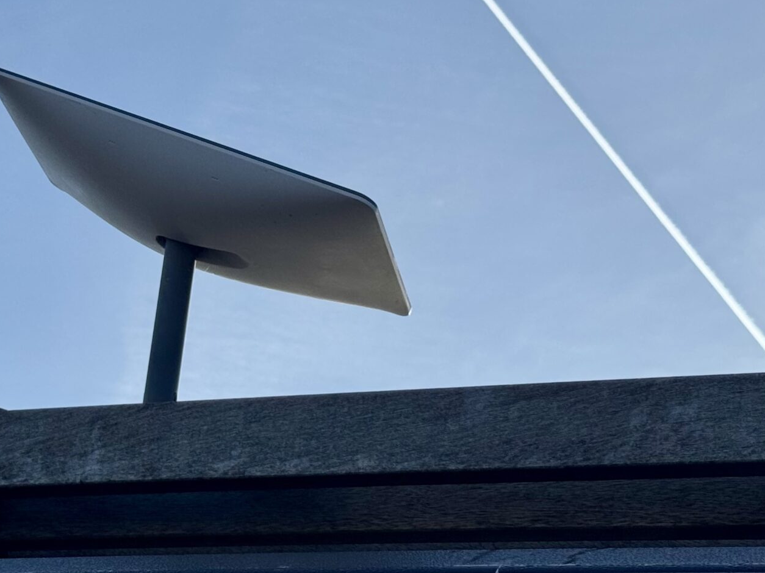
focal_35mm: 98
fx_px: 2165
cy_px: 130
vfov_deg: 15.0
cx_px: 215
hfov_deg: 19.9
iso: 64
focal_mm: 6.76
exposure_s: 1/7092
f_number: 1.78
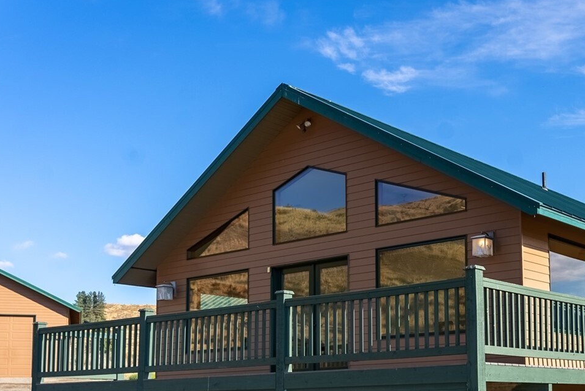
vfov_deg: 25.6
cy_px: 315
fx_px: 845
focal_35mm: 52
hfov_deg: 37.4
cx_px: 426
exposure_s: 1/6400
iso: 100
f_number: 5.6
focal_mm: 31
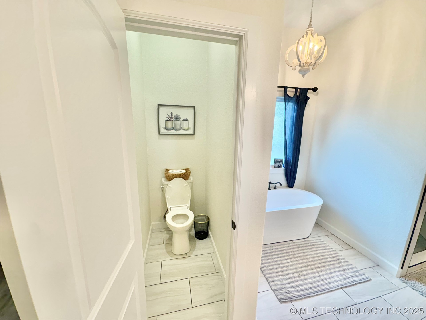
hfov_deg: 102.1
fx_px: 172
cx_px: 213
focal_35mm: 14
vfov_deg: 85.7
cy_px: 160
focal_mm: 2.22
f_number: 2.2
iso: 125
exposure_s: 1/120
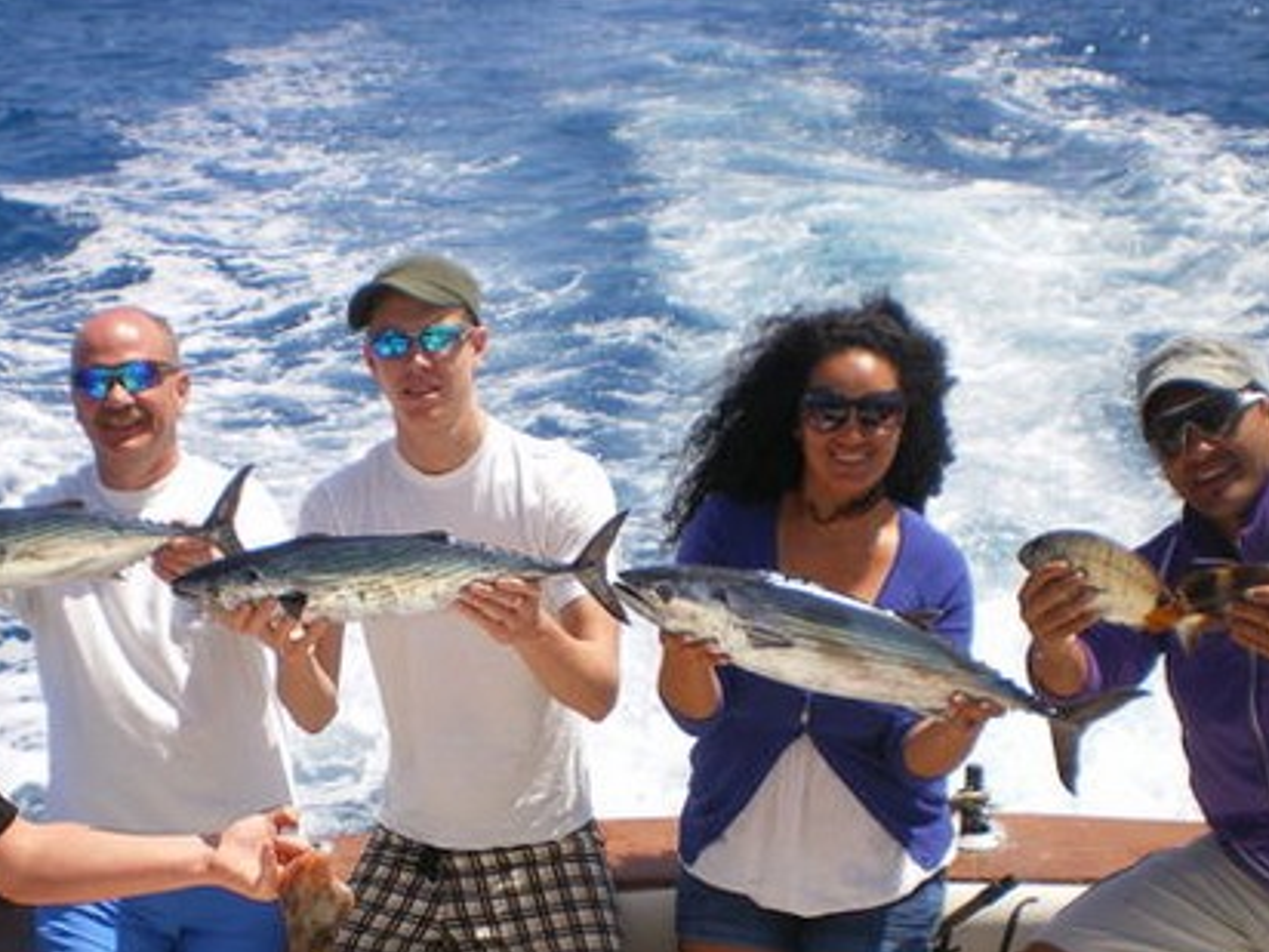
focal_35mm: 55
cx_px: 542
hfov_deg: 34.9
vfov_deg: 26.2
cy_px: 721
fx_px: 2016
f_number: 4.6
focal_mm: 6.3
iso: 50
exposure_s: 1/500
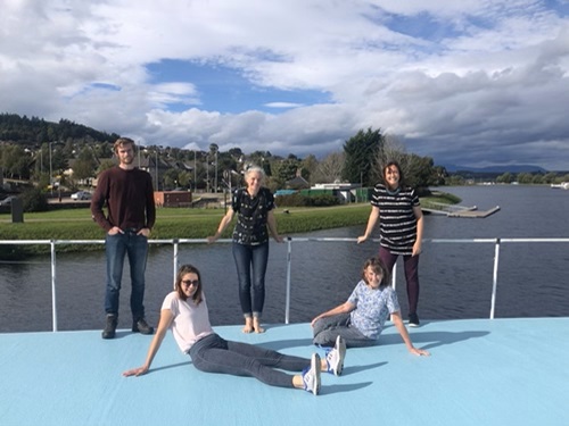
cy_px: 213
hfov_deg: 63.4
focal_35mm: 28
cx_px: 284
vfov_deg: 49.7
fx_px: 460
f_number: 1.8
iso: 20
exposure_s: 1/3003
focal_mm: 4
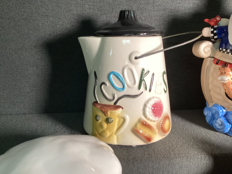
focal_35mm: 31
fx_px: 208
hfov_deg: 58.3
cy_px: 87
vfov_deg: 45.4
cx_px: 116
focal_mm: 3.3
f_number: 2.4
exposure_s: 1/60
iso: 200
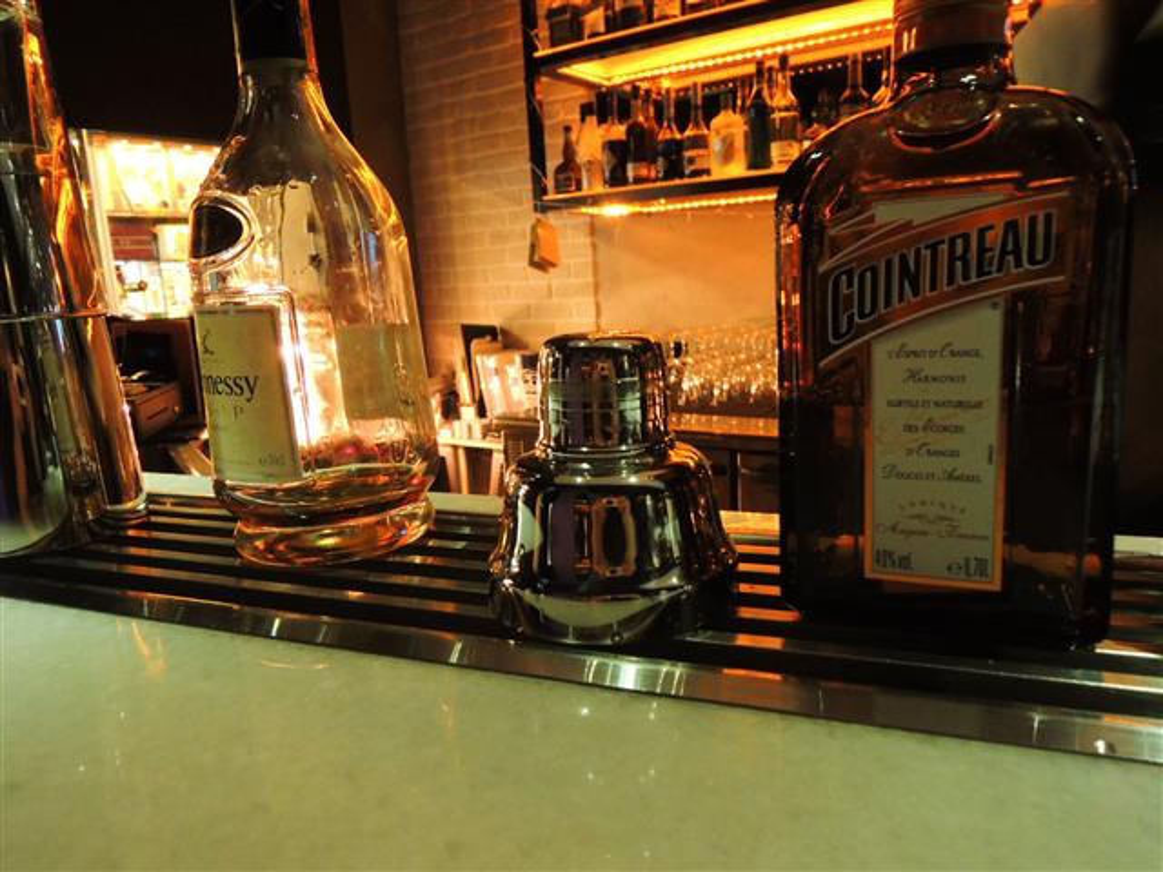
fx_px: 806
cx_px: 582
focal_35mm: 24
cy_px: 436
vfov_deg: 56.8
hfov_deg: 71.6
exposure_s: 1/8
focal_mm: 4.3
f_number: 2.8
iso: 640
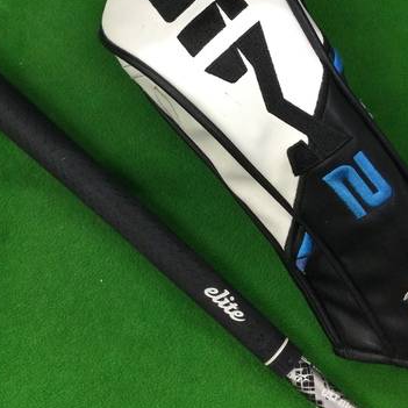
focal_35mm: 50
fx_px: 667
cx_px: 214
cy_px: 159
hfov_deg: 34.0
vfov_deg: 33.9
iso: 64
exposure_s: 1/30
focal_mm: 3.3
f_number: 2.4
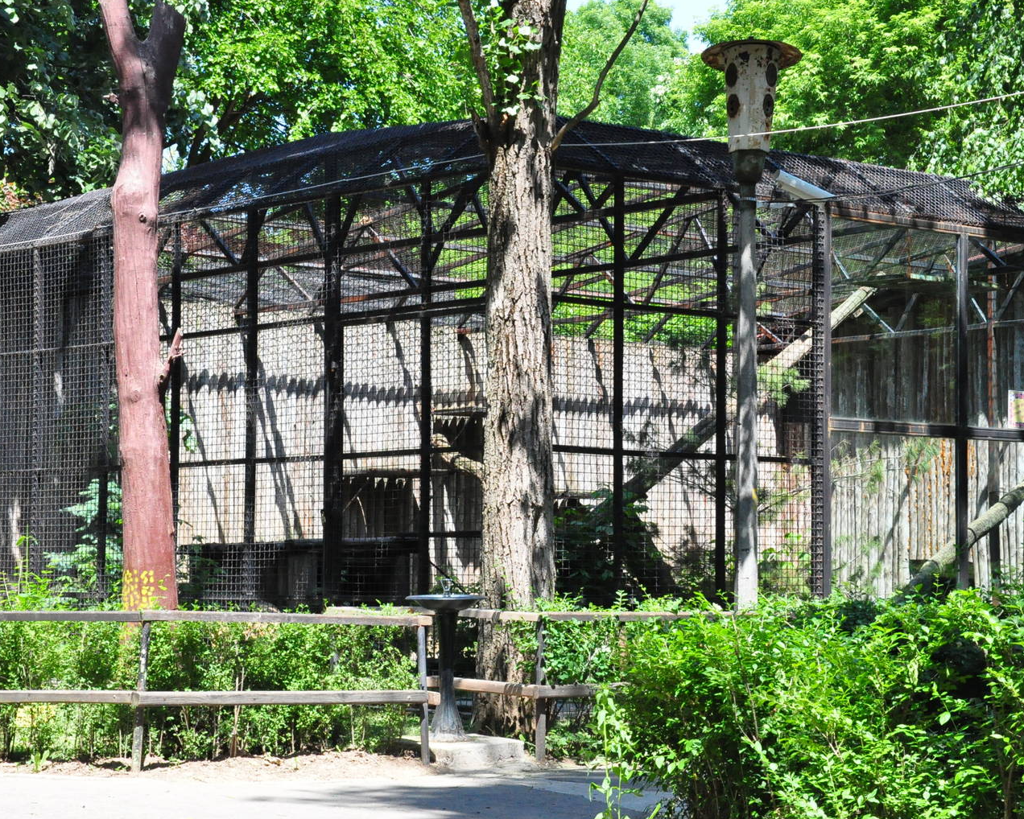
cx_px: 544
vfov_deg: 19.3
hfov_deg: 24.0
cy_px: 411
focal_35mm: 80
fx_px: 2412
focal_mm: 45
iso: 3200
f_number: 14
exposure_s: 1/800
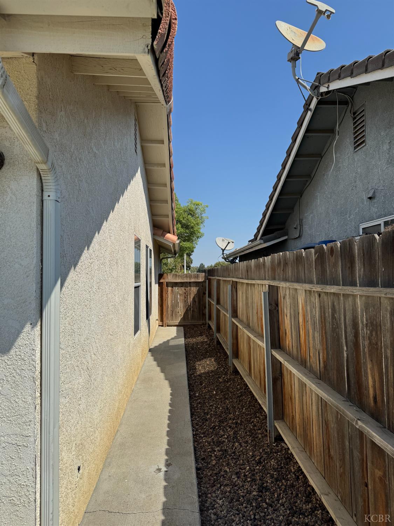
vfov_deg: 71.6
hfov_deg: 56.8
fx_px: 364
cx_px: 197
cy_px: 263
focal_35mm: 24
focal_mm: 6.76
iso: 80
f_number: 1.78
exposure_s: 1/7937
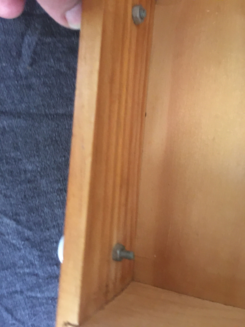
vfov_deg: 61.7
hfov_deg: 48.2
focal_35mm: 29
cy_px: 164
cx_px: 122
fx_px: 274
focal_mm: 4.15
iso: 320
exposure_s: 1/17
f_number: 2.2
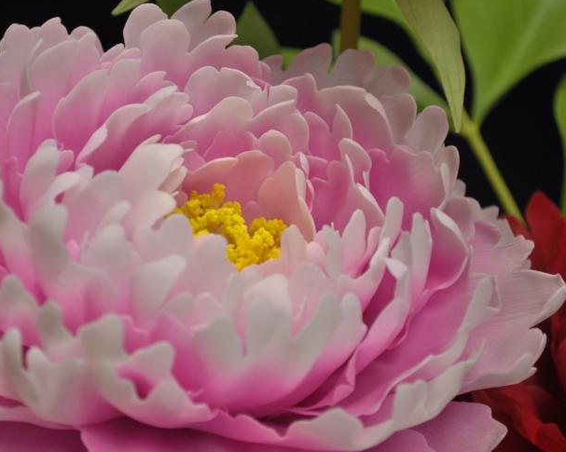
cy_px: 228
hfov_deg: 20.0
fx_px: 1600
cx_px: 236
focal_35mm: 96
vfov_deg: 16.1
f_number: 5.6
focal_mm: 55
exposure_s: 1/50
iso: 320
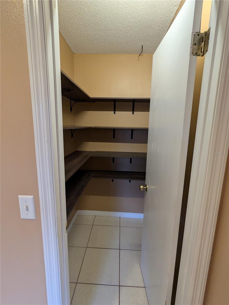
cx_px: 114
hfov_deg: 78.2
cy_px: 152
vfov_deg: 94.4
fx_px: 141
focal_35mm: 16
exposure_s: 1/80.5
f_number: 2.2
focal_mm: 2.35
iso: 266
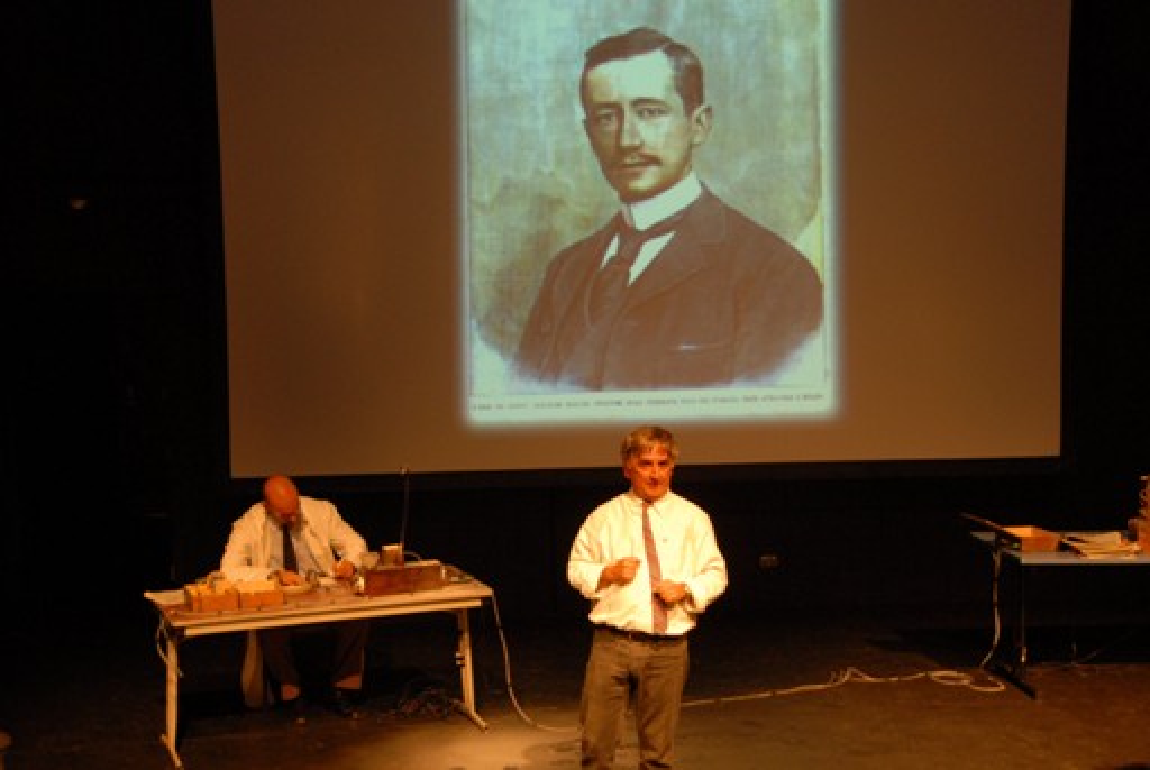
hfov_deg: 33.4
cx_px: 575
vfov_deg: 22.7
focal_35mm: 60
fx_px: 1919
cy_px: 385
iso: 800
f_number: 4.5
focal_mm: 40
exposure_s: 1/10
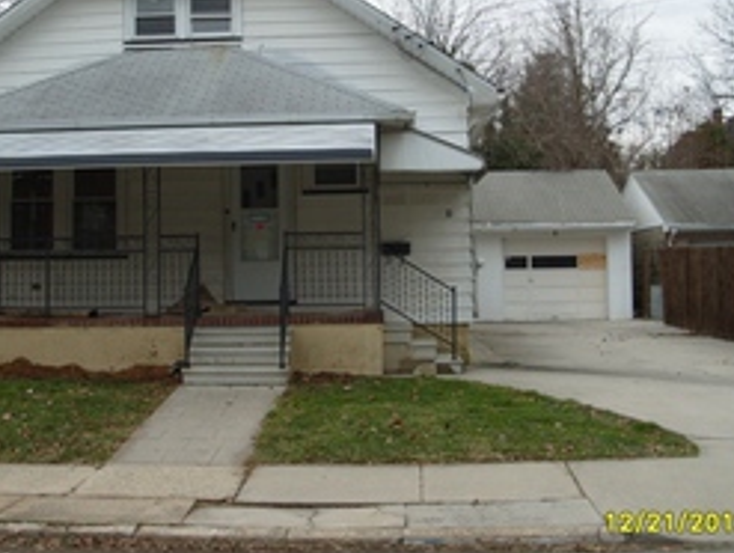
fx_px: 1041
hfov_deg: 38.7
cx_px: 294
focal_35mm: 49
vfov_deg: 29.6
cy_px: 211
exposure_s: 1/90
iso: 100
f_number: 2.8
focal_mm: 7.8
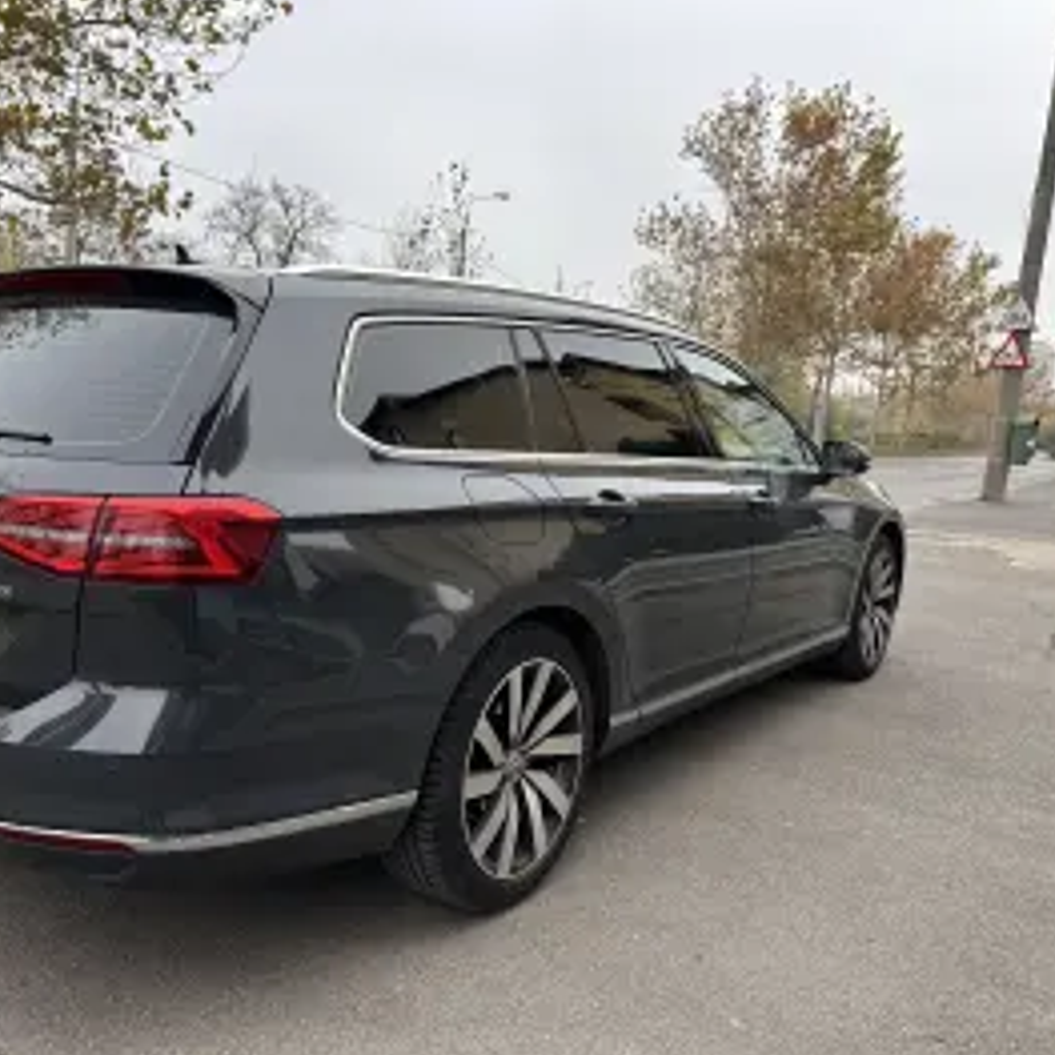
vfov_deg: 55.6
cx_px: 425
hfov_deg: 55.2
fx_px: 1000
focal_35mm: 29
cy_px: 534
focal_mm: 6.86
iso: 80
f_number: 1.78
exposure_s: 1/521
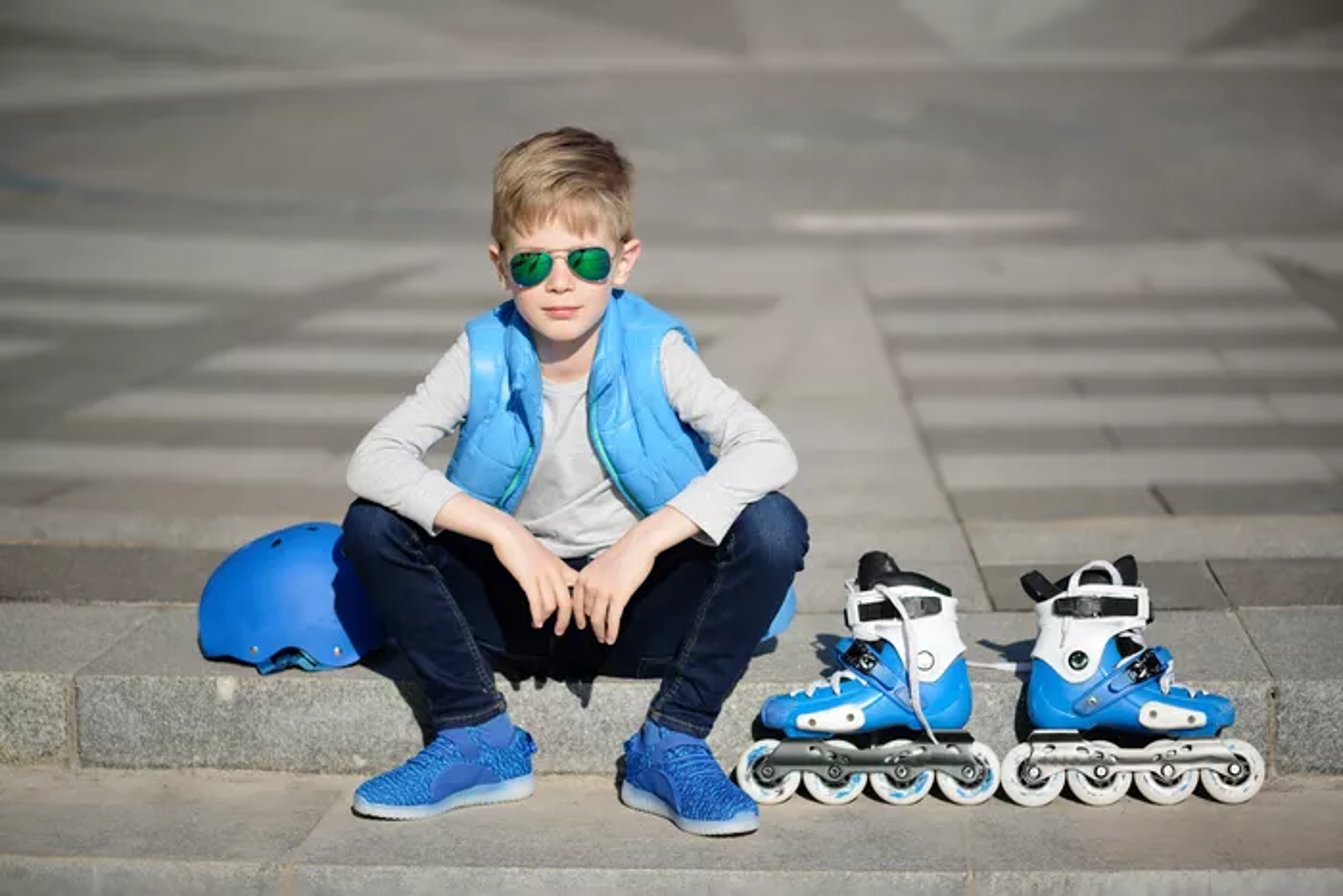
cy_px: 448
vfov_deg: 13.0
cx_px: 672
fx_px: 3918
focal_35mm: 105
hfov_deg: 19.5
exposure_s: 1/1600
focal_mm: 105
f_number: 2.8
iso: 100
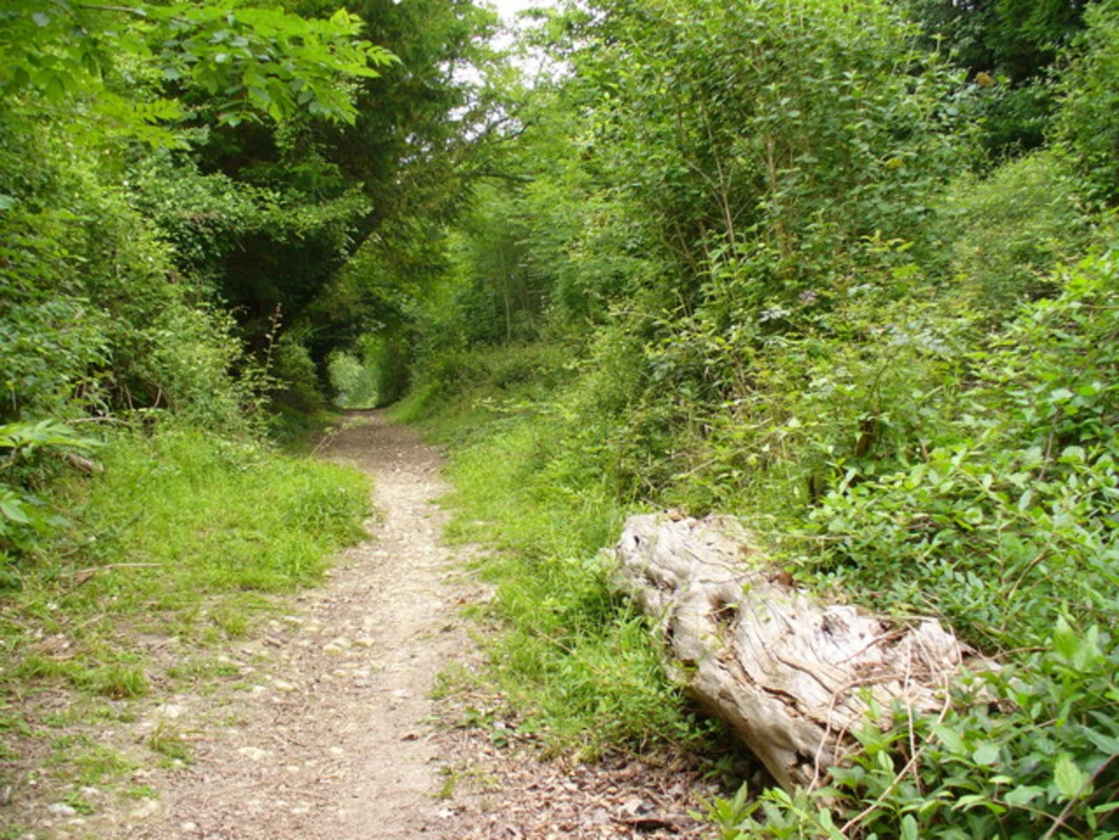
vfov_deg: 38.7
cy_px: 420
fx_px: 1196
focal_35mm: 37
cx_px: 560
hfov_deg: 50.1
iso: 80
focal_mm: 6.1
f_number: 2.8
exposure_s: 1/200
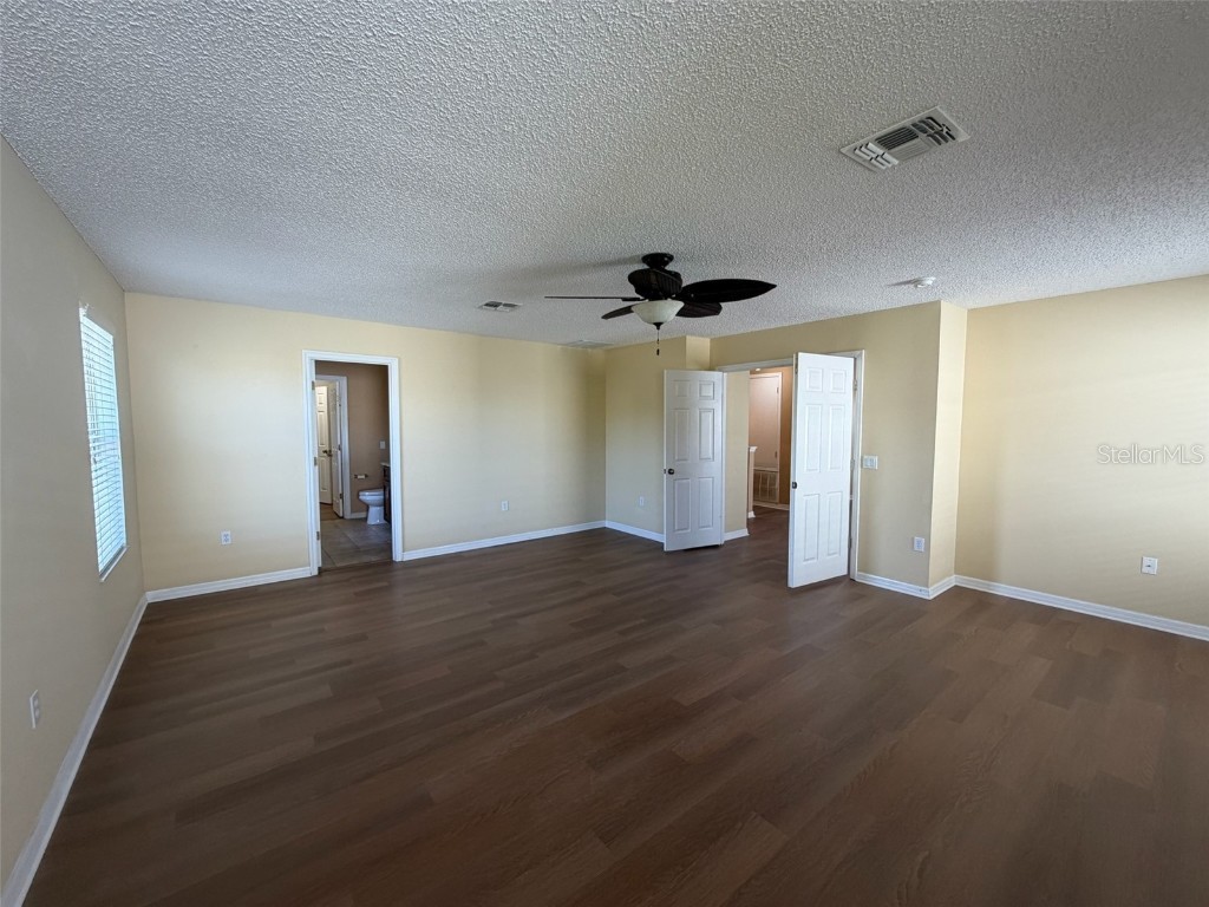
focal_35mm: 14
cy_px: 454
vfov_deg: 85.7
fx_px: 489
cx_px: 604
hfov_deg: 102.1
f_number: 2.2
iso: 125
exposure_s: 1/121
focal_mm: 2.22
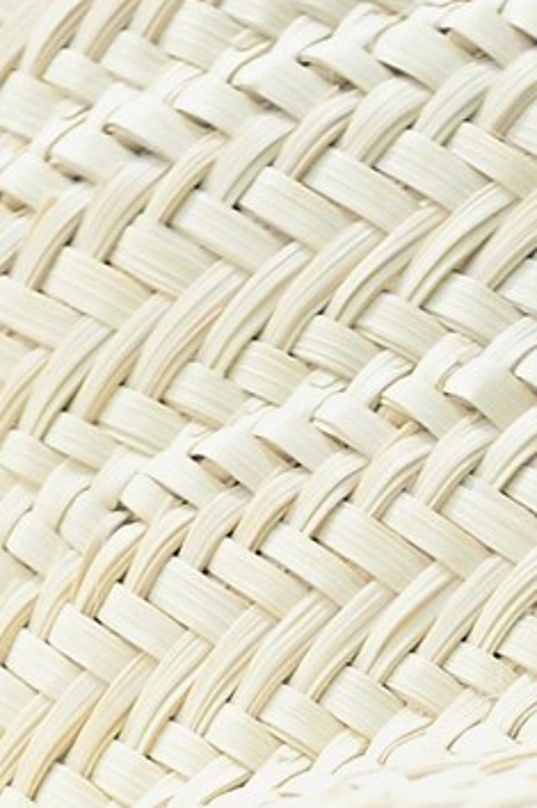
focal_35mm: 476
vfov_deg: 4.2
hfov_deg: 2.9
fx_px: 10681
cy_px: 2102
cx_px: 569
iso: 200
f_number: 7.1
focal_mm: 70
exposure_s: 1/500
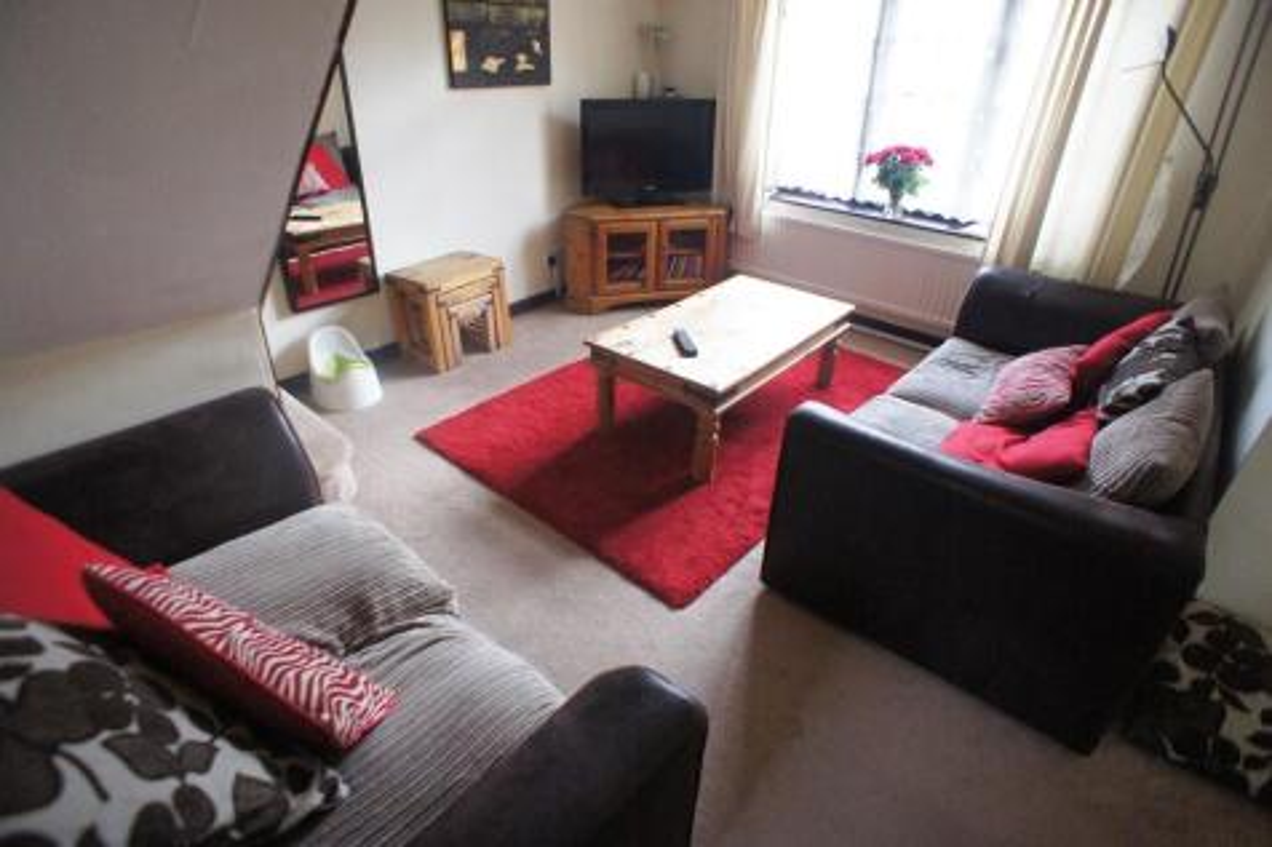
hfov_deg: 73.8
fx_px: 848
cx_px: 636
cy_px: 424
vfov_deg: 53.1
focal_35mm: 24
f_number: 2.8
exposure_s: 1/200
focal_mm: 16
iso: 1250
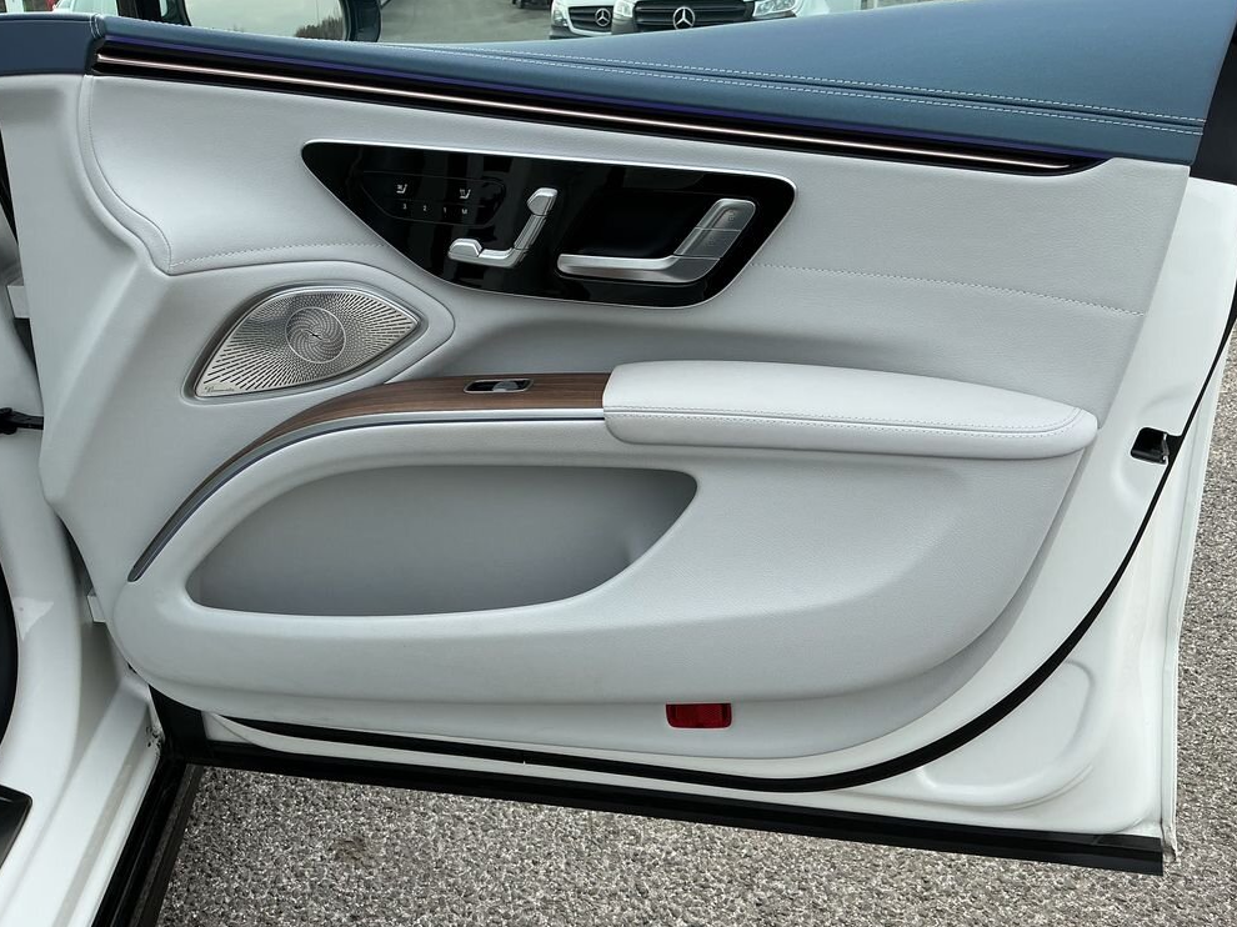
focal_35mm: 30
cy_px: 457
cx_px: 623
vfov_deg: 46.8
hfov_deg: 60.0
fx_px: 1072
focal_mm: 3
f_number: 1.8
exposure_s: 1/509
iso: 25
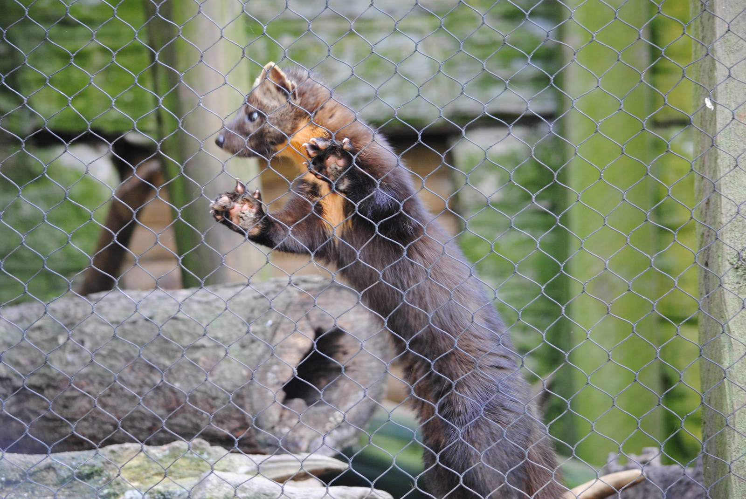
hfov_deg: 17.5
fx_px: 2427
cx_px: 373
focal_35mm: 117
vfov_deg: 11.7
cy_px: 250
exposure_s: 1/100
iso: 400
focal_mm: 78
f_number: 4.5
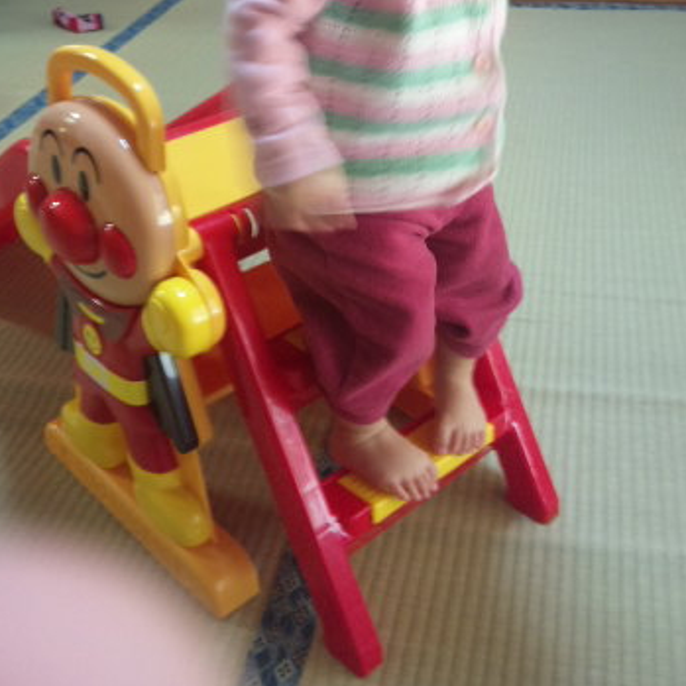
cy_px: 108
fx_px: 1054
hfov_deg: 36.0
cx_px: 387
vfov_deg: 34.6
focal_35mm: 47
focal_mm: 4.82
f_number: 2.8
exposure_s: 1/4.67
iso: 100
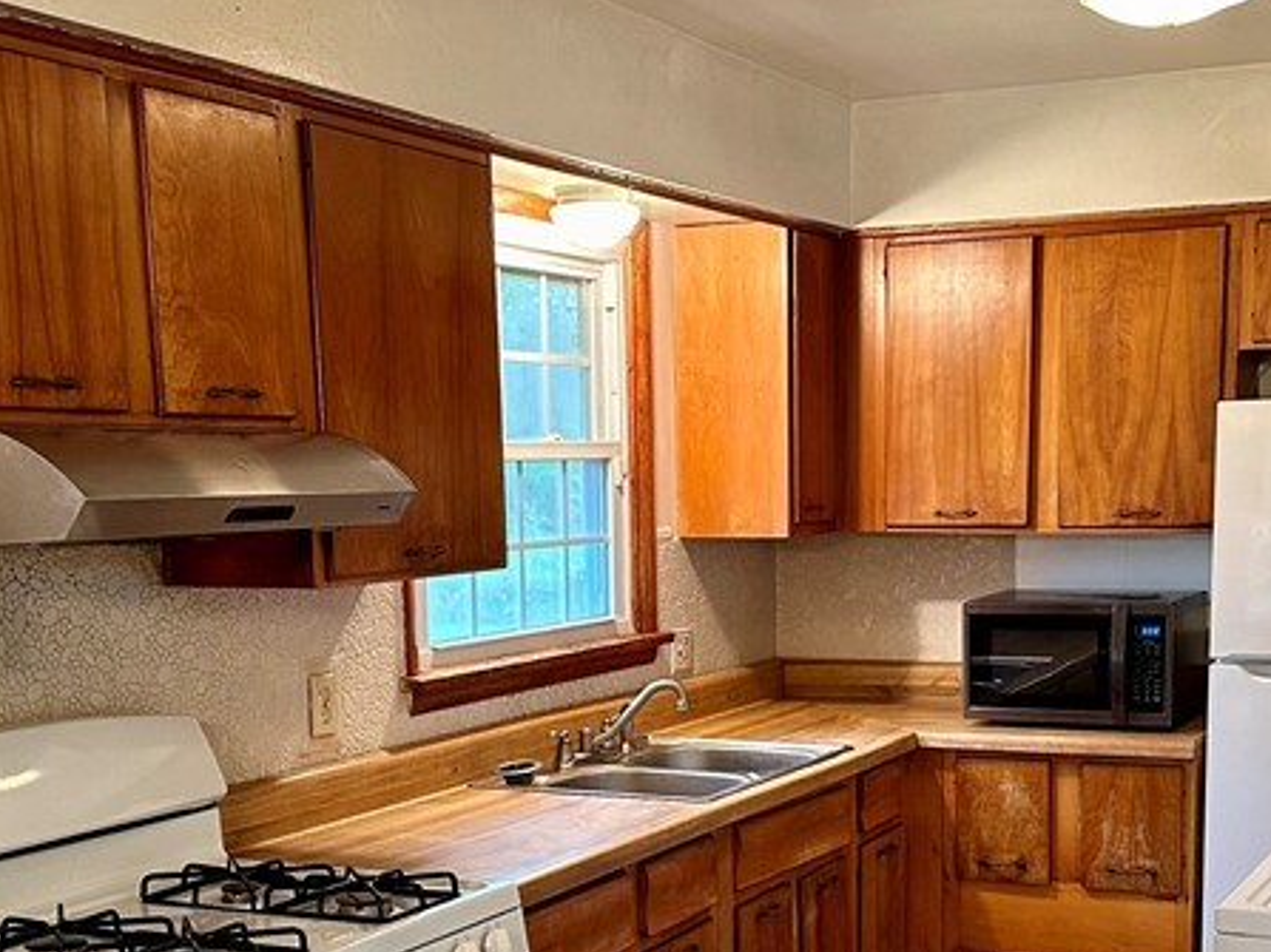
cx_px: 702
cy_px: 790
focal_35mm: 55
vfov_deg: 26.0
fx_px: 2019
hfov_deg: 34.9
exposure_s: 1/60
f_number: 1.78
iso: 250
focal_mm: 6.86
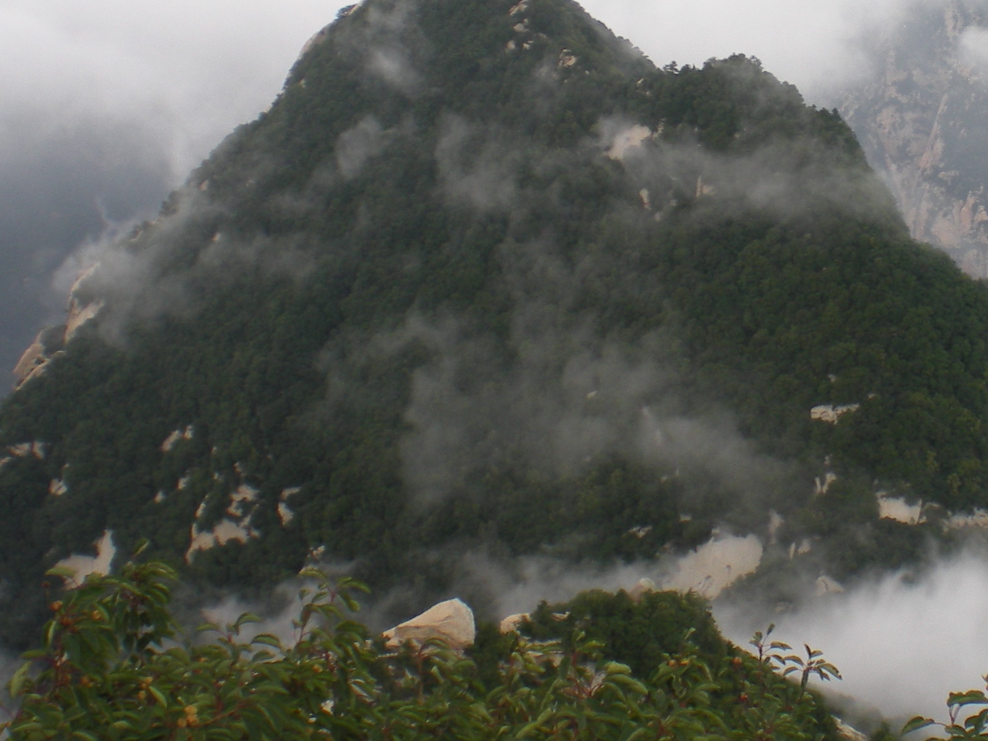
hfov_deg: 23.7
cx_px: 900
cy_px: 328
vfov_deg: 18.4
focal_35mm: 80
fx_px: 2284
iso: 64
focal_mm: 6.3
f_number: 4.6
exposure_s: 1/142
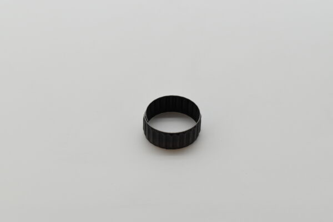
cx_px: 166
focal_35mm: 82
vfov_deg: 16.6
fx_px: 763
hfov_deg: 24.6
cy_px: 111
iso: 1600
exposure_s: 1/1250
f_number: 8
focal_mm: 55
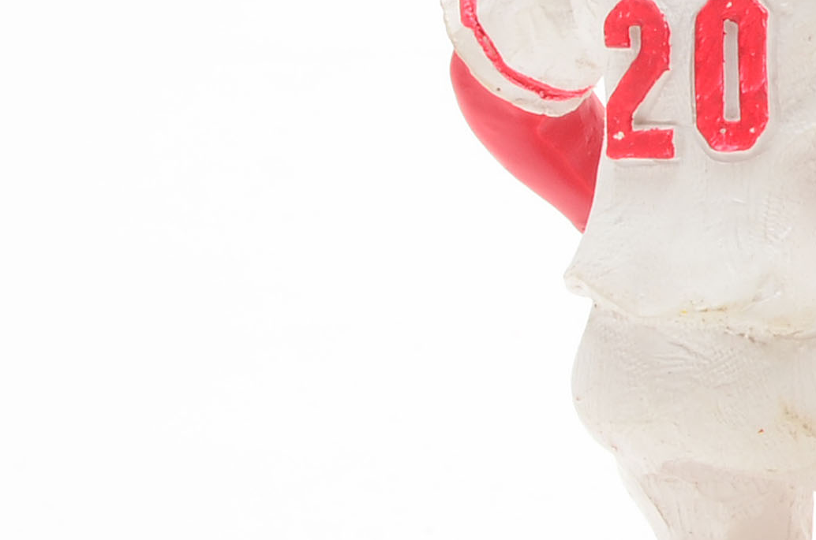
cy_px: -35
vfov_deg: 5.6
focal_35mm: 243
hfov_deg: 8.3
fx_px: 5497
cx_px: 1292
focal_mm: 34
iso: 100
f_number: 18
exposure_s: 1/160
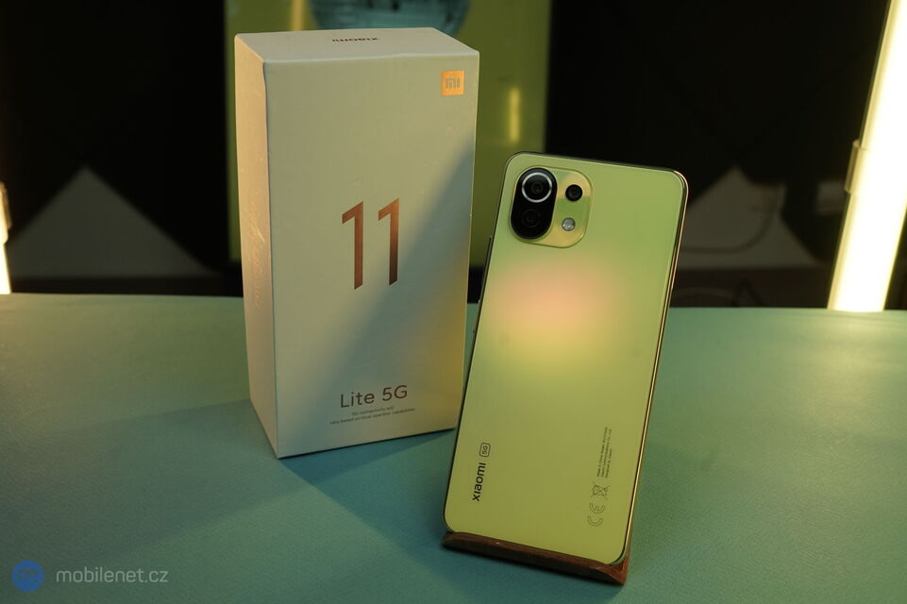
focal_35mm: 35
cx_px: 454
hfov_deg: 54.5
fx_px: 881
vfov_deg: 37.8
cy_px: 302
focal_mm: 35
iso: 800
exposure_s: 1/200
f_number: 8
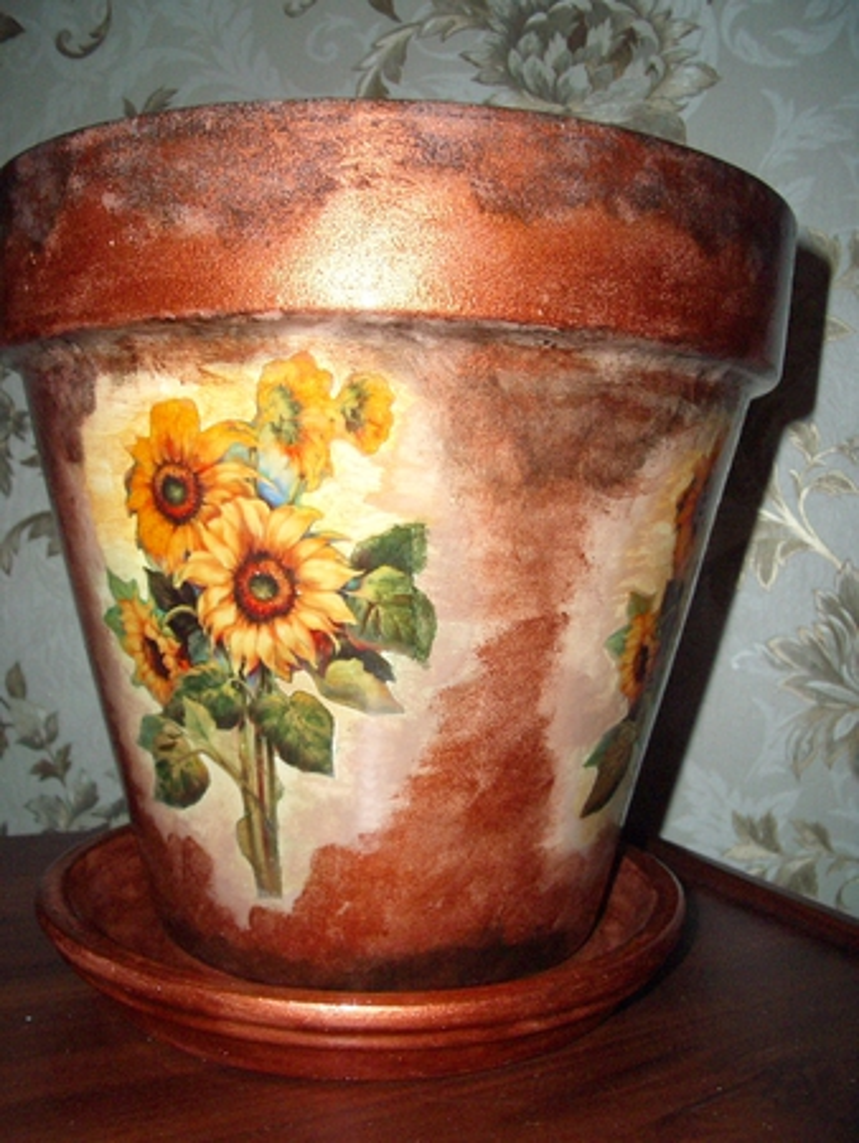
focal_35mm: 35
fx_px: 1157
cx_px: 430
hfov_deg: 40.7
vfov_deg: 52.6
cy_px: 572
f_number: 4.3
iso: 200
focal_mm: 5.8
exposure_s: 1/60
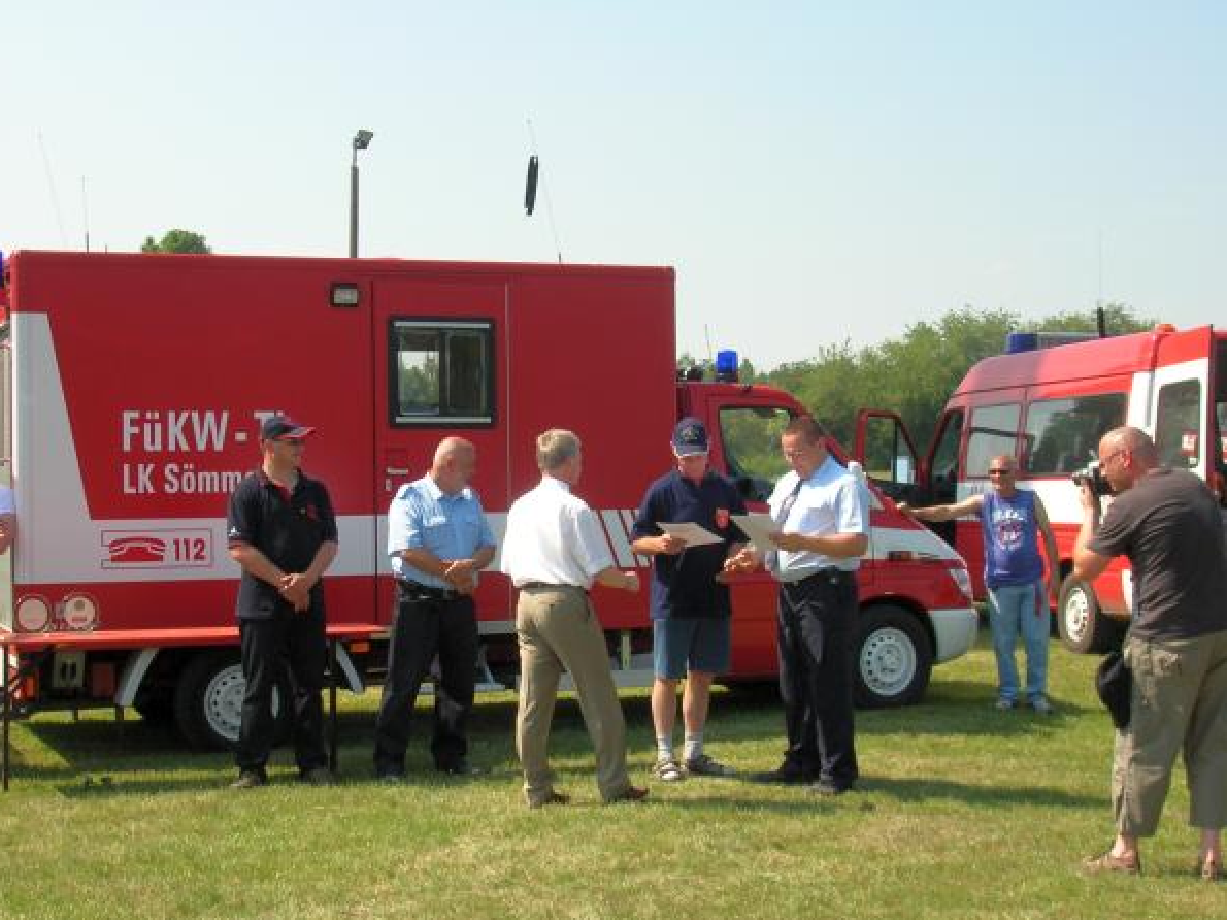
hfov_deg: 33.2
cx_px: 604
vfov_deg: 25.2
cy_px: 454
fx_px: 2055
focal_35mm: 58
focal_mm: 9
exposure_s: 1/180
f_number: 5.7
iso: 50
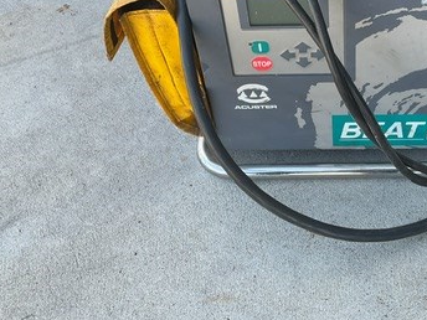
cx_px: 333
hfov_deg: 34.6
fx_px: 666
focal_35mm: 54
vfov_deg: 26.1
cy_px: 30
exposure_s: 1/114
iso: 16
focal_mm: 3
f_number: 1.8
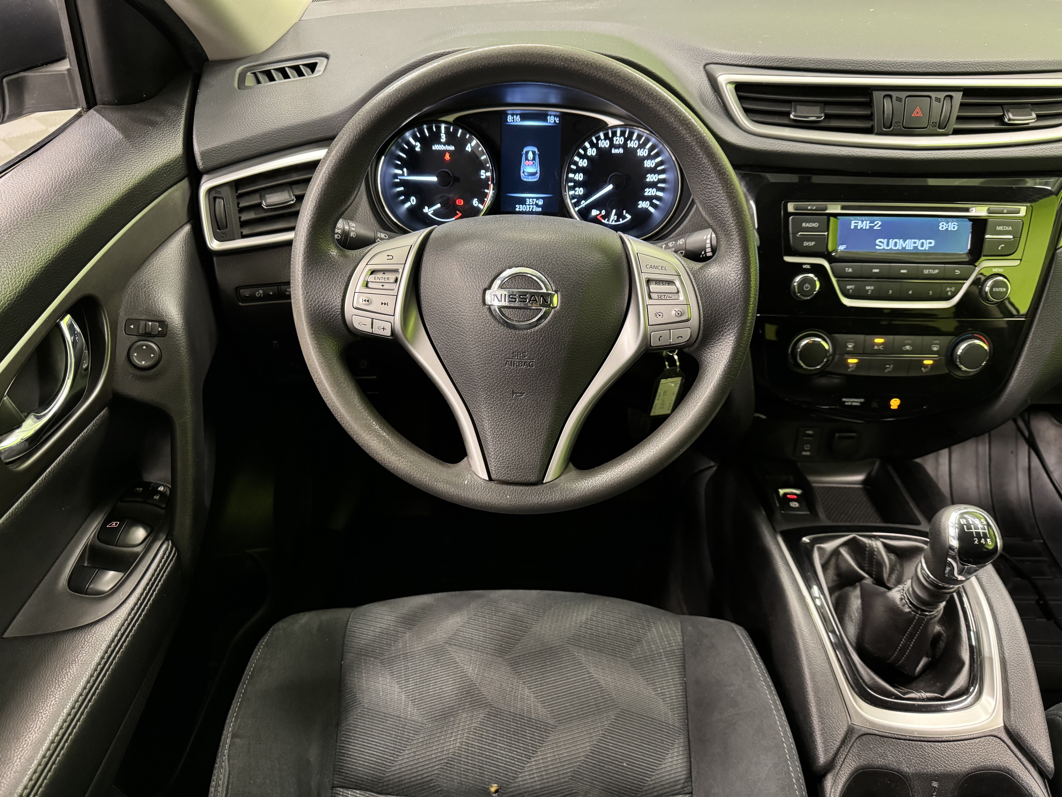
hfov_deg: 71.6
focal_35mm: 24
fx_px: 736
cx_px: 531
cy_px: 398
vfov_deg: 56.8
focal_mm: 6.76
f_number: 1.78
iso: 800
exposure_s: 1/33
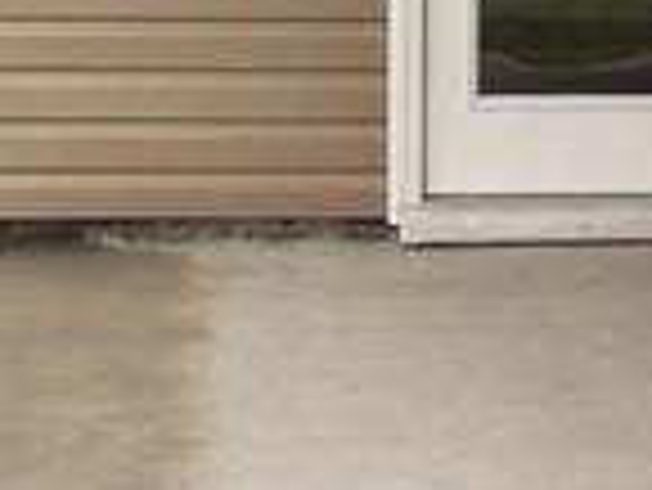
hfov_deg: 15.3
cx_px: 468
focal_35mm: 128
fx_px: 2413
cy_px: 40
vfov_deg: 11.5
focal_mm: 4.15
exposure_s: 1/1166
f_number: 2.2
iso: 25
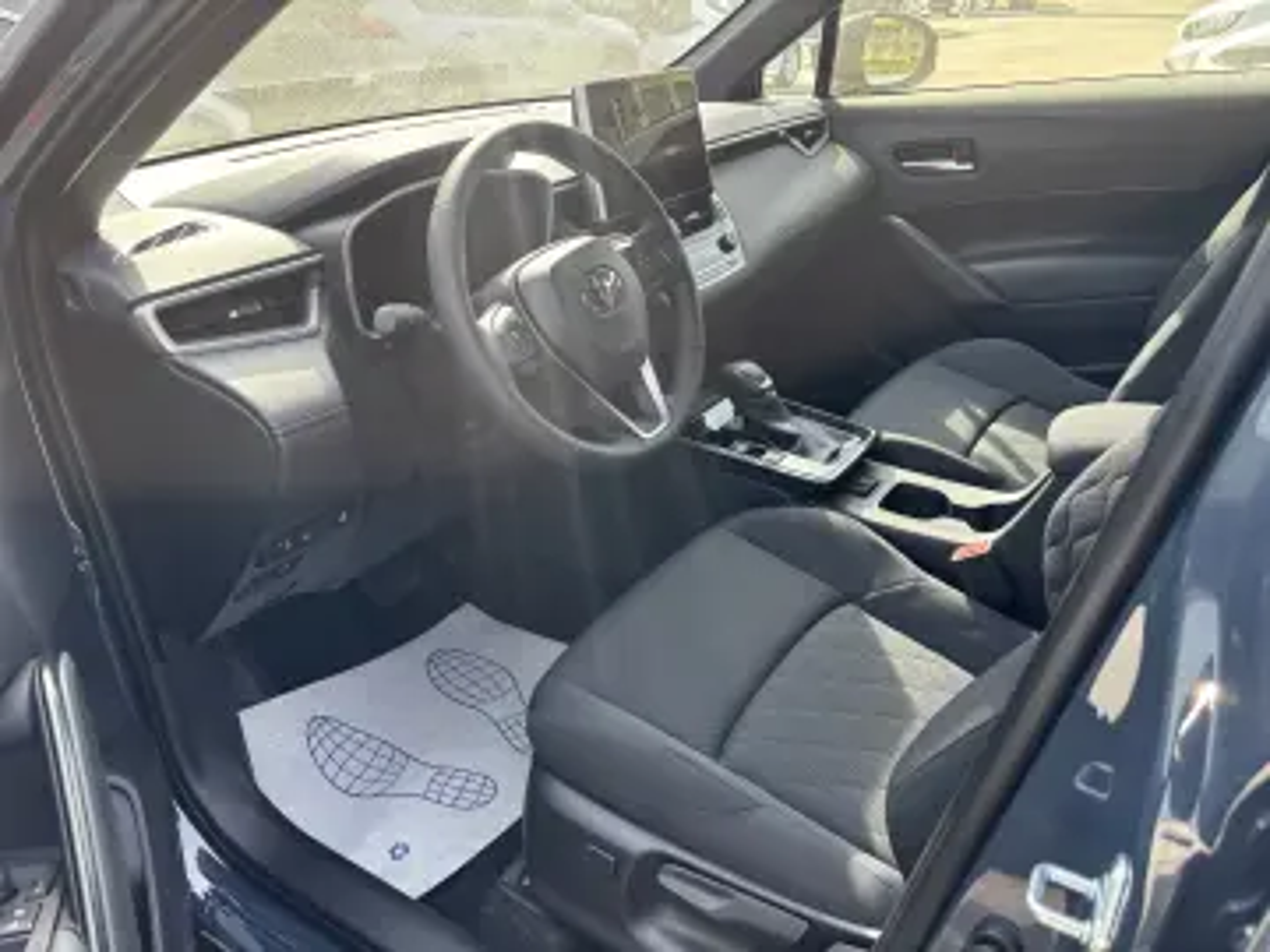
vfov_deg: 53.1
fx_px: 954
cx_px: 635
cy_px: 476
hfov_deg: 67.3
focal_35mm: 26
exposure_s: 1/184
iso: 50
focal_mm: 5.96
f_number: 1.6
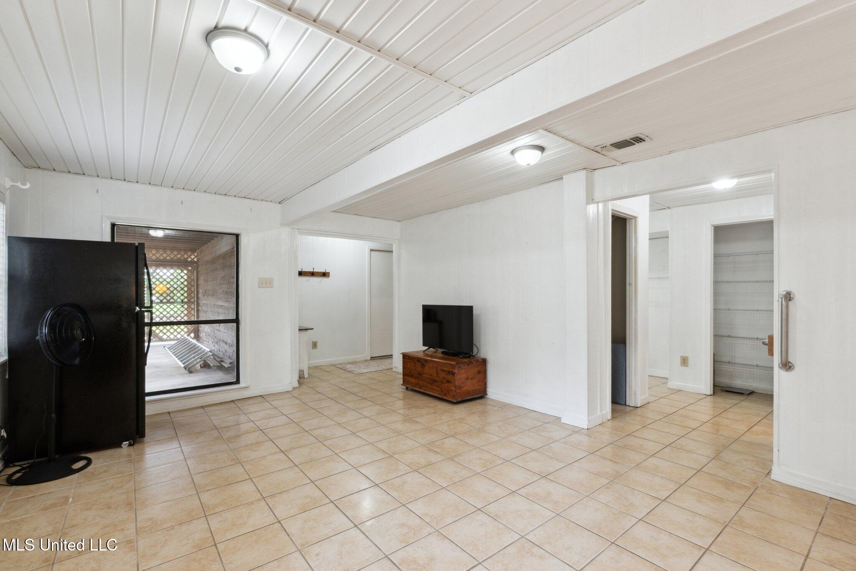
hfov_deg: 96.7
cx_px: 428
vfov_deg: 73.7
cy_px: 286
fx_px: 380
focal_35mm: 16
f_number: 18
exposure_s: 1/2.5
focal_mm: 16
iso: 400
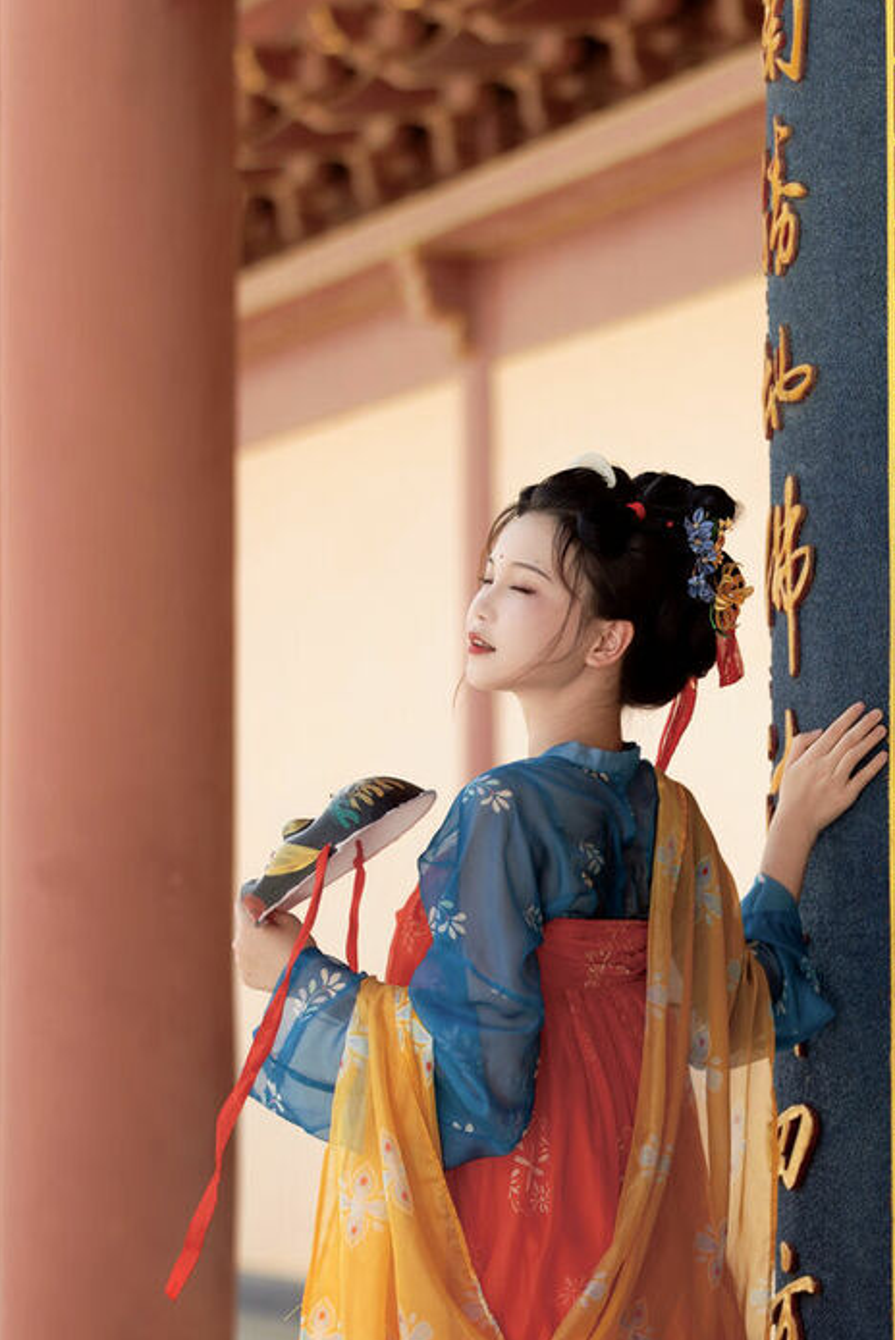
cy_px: 673
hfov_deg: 8.9
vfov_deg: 13.3
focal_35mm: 154
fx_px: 5737
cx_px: 887
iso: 160
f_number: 2.8
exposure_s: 1/2000
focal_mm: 100
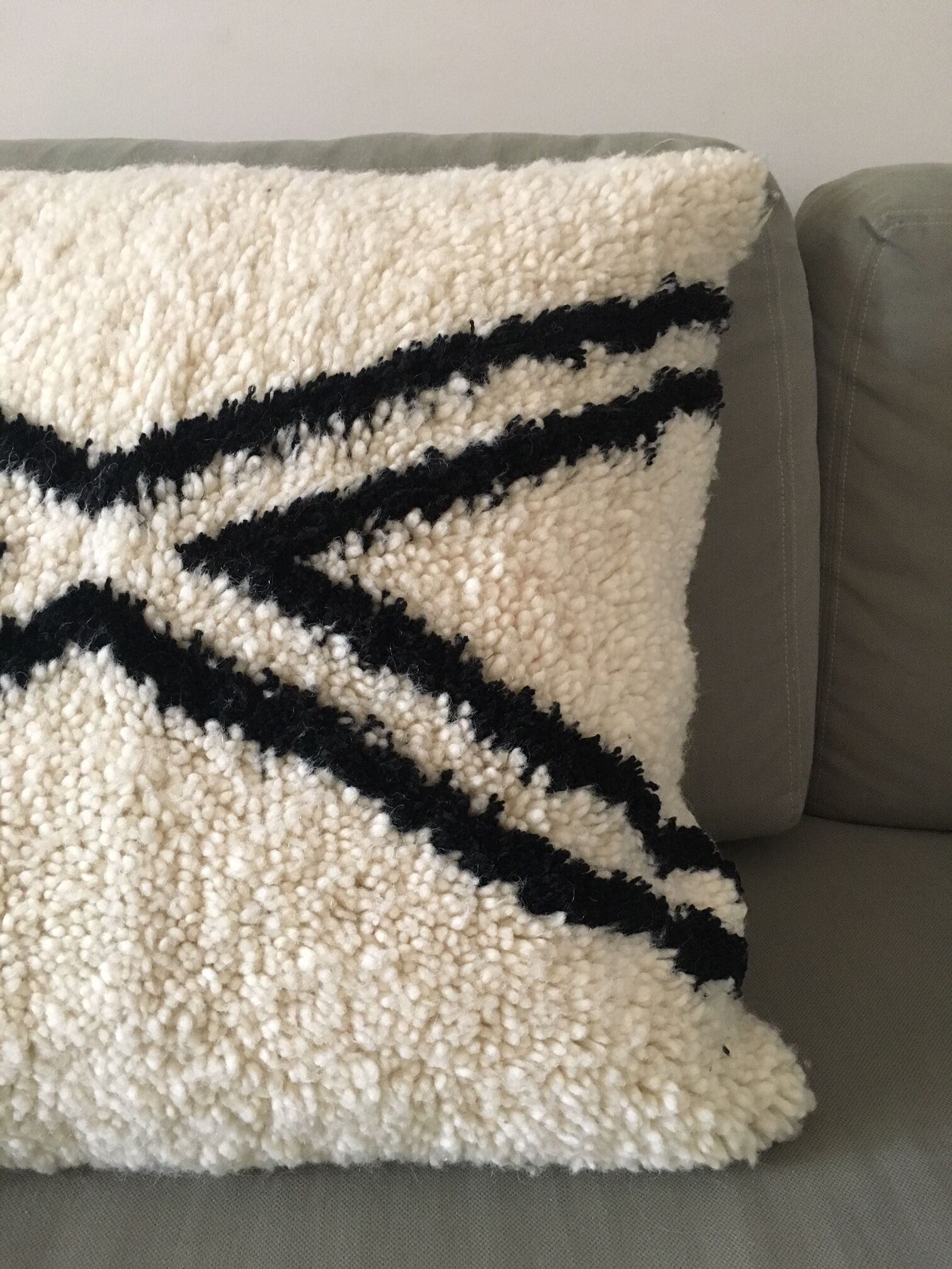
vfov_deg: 61.7
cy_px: 634
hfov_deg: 48.2
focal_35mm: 29
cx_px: 476
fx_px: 1063
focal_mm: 4.15
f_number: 2.2
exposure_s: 1/17
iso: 200
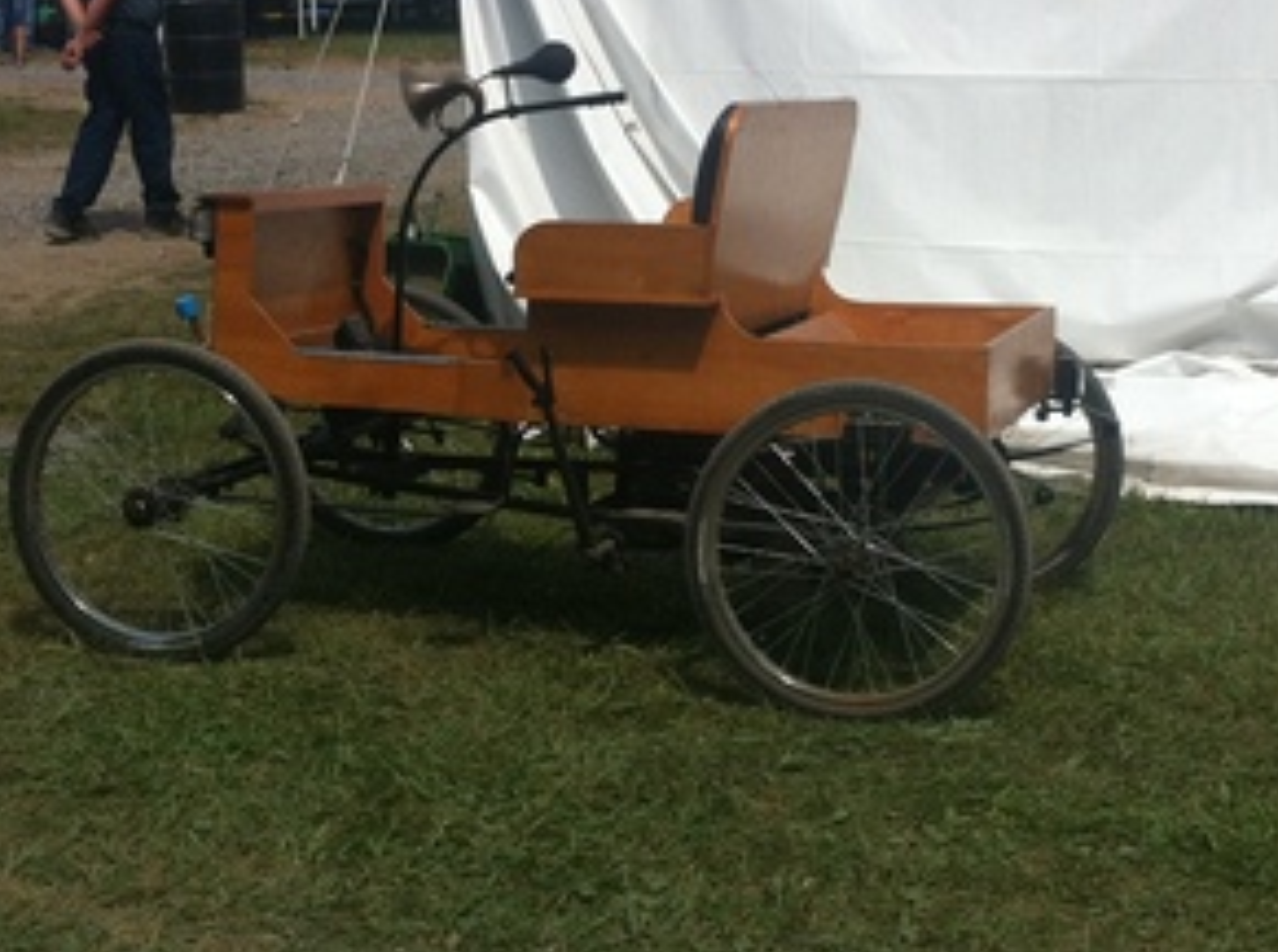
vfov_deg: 19.1
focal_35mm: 77
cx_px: 694
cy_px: 412
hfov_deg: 25.4
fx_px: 2837
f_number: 2.8
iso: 80
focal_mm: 3.85
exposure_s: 1/1676
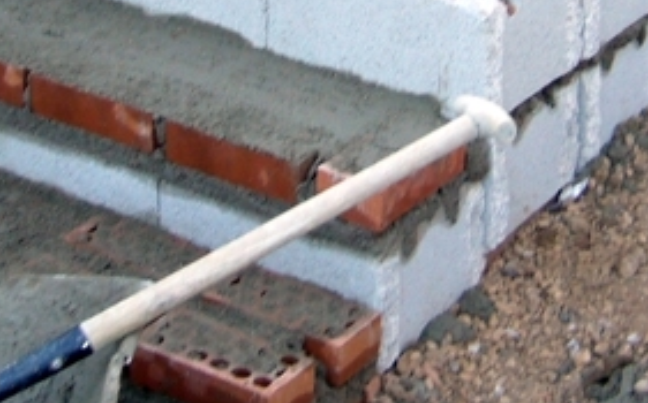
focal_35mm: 119
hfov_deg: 17.5
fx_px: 2099
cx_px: 415
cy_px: -162
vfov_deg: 10.7
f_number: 2.8
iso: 80
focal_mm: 5.8
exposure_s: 1/25
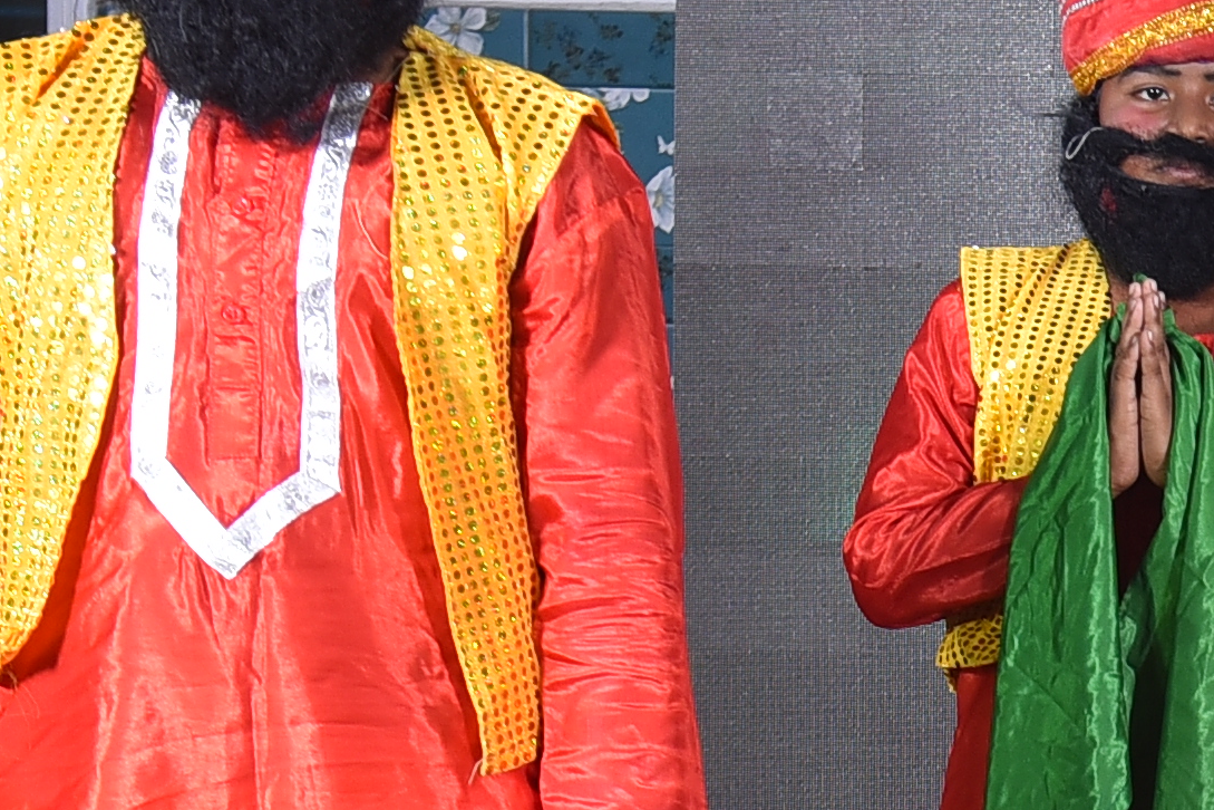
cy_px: 850
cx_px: 2670
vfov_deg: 6.9
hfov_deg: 9.5
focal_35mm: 199
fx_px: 6710
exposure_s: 1/125
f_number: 4.5
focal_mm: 36
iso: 320
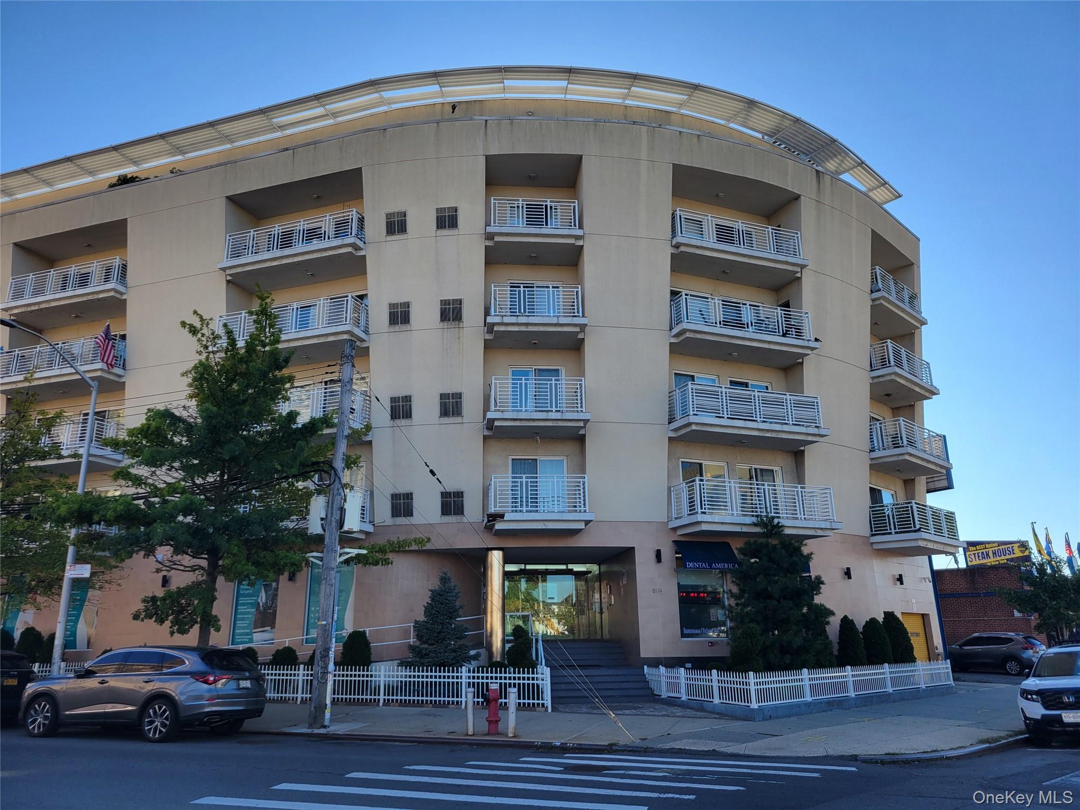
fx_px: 811
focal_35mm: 26
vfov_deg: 53.1
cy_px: 405
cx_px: 540
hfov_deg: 67.3
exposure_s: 1/1047
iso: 40
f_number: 1.8
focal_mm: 5.4
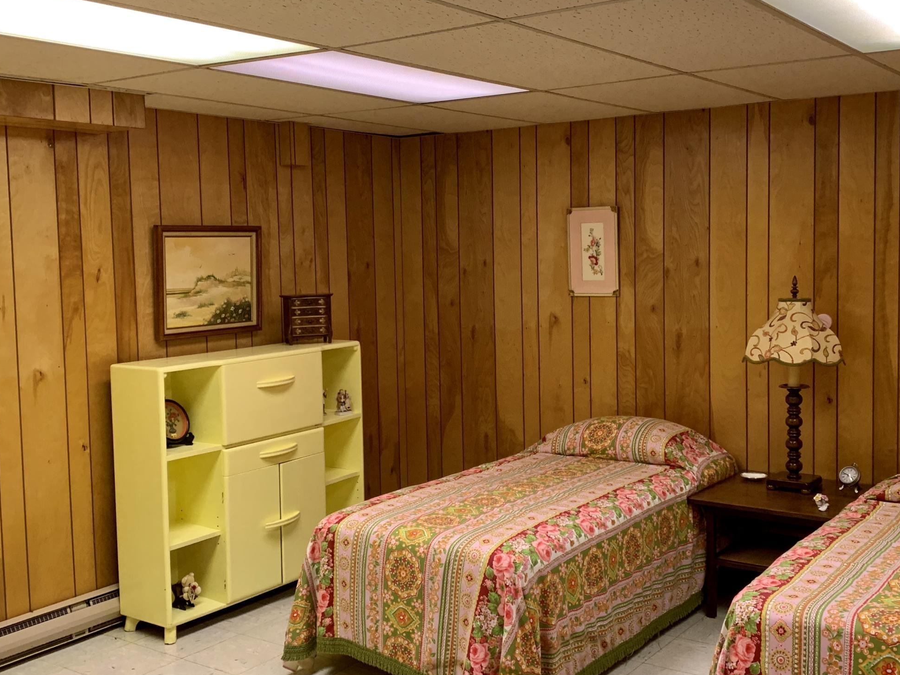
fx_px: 1040
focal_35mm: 40
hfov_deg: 46.8
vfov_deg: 36.0
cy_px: 337
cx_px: 480
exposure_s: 1/60
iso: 80
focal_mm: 4.25
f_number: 1.8
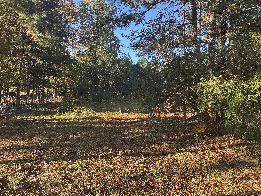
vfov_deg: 56.8
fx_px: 181
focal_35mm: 24
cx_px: 130
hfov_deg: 71.6
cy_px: 98
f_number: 1.78
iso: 80
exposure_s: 1/345
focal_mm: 6.76
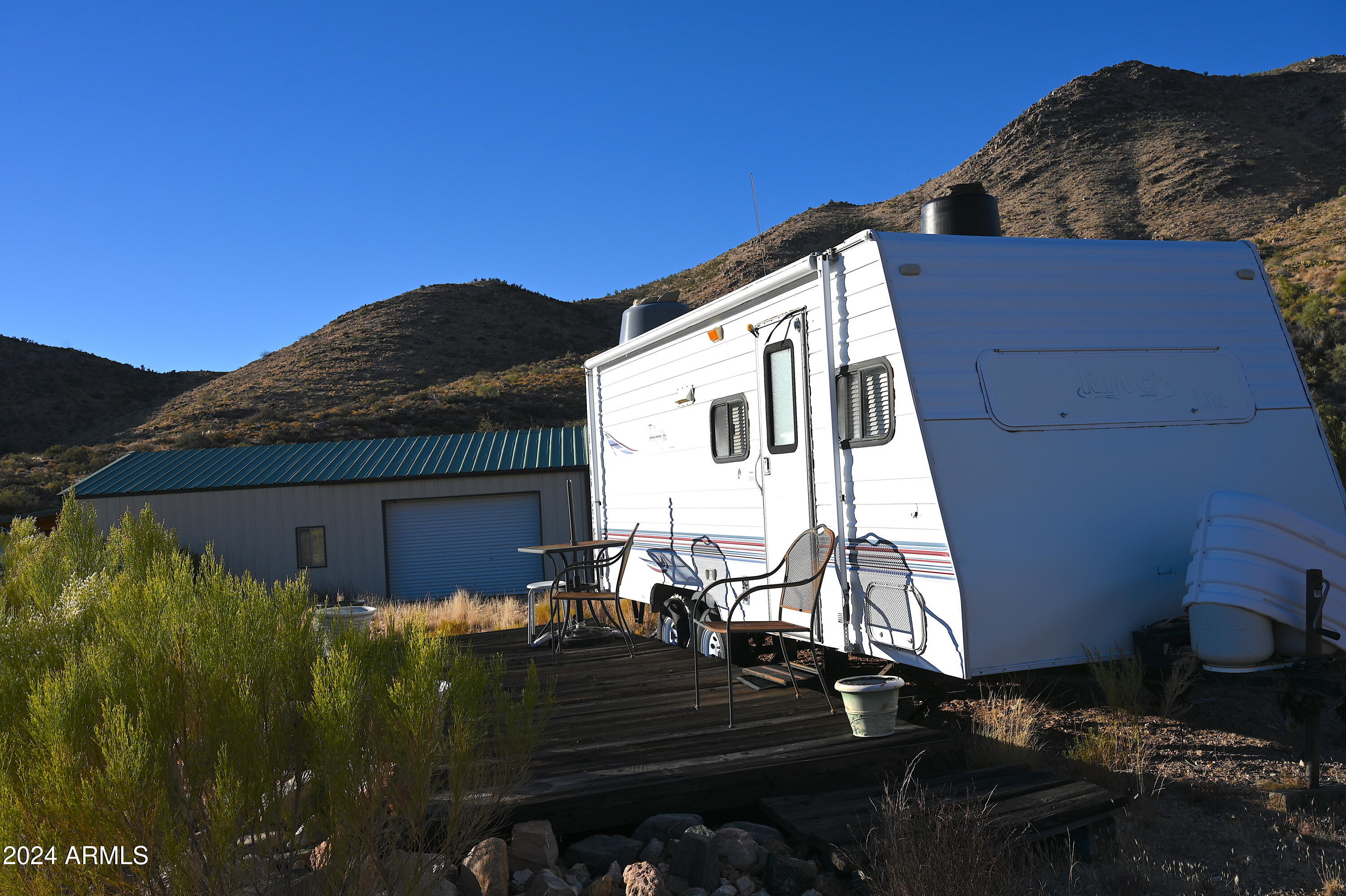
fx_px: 1177
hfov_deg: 59.5
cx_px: 673
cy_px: 448
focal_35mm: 32
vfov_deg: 41.7
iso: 100
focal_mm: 31.5
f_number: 9
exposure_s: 1/320
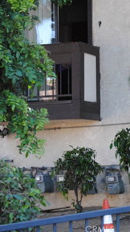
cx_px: 123
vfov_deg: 15.8
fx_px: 834
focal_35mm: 136
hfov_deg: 8.9
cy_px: 113
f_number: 4
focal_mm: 55
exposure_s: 1/800
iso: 1600
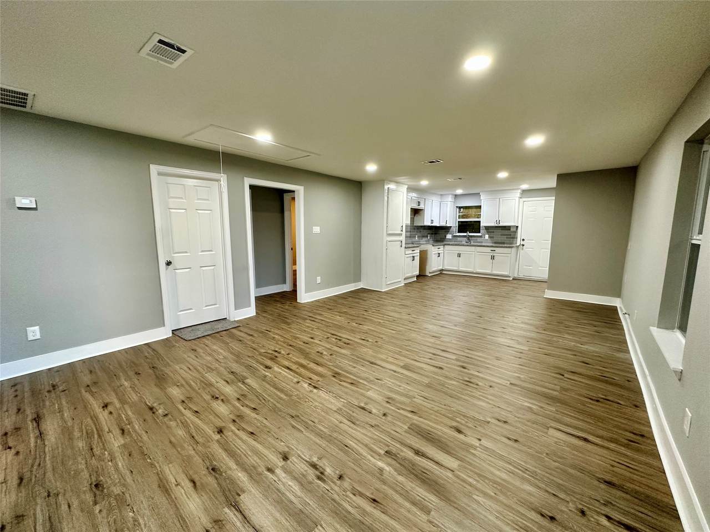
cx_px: 355
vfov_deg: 85.7
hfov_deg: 102.1
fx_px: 287
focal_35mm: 14
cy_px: 266
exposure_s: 1/60
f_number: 2.2
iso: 200
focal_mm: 2.22
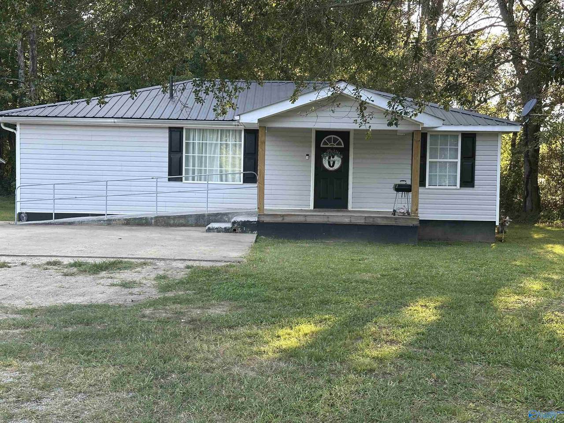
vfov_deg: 30.3
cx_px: 282
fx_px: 782
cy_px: 212
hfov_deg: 39.7
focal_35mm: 48
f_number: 1.78
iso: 50
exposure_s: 1/121
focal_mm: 6.86
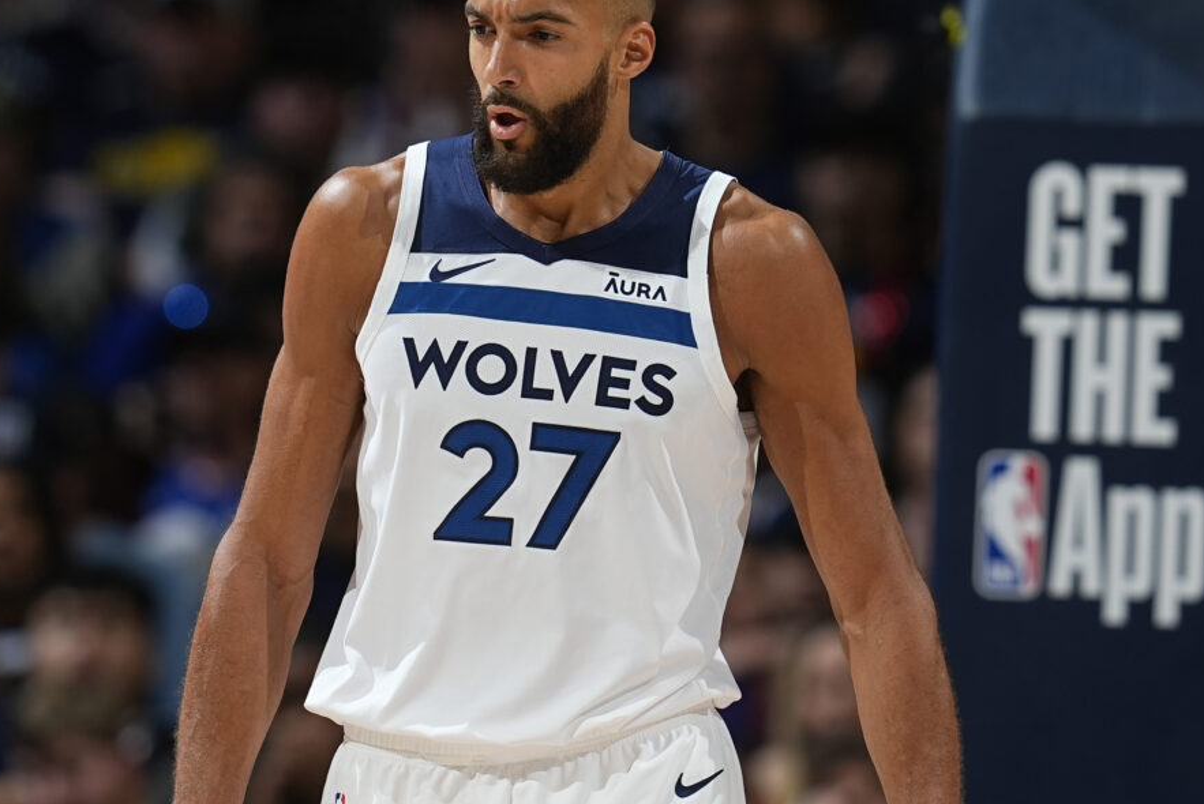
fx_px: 27274
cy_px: 349
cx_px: 558
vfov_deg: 1.7
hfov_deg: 2.5
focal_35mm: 815
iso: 400
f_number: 3.5
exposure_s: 1/1250
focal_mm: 400
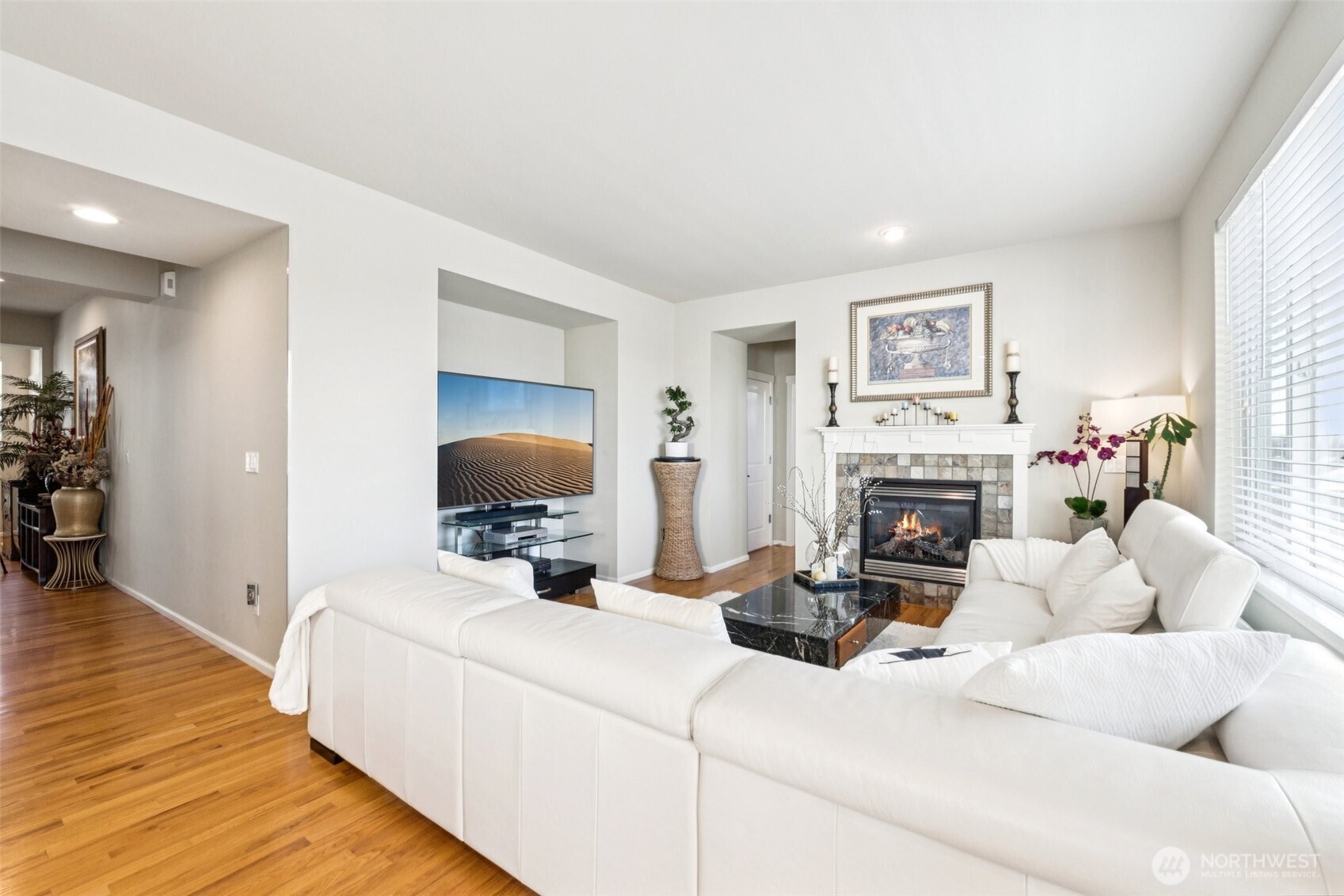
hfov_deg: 100.4
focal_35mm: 15
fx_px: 560
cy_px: 448
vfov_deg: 77.3
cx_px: 672
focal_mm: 10
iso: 200
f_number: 9
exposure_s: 1/6
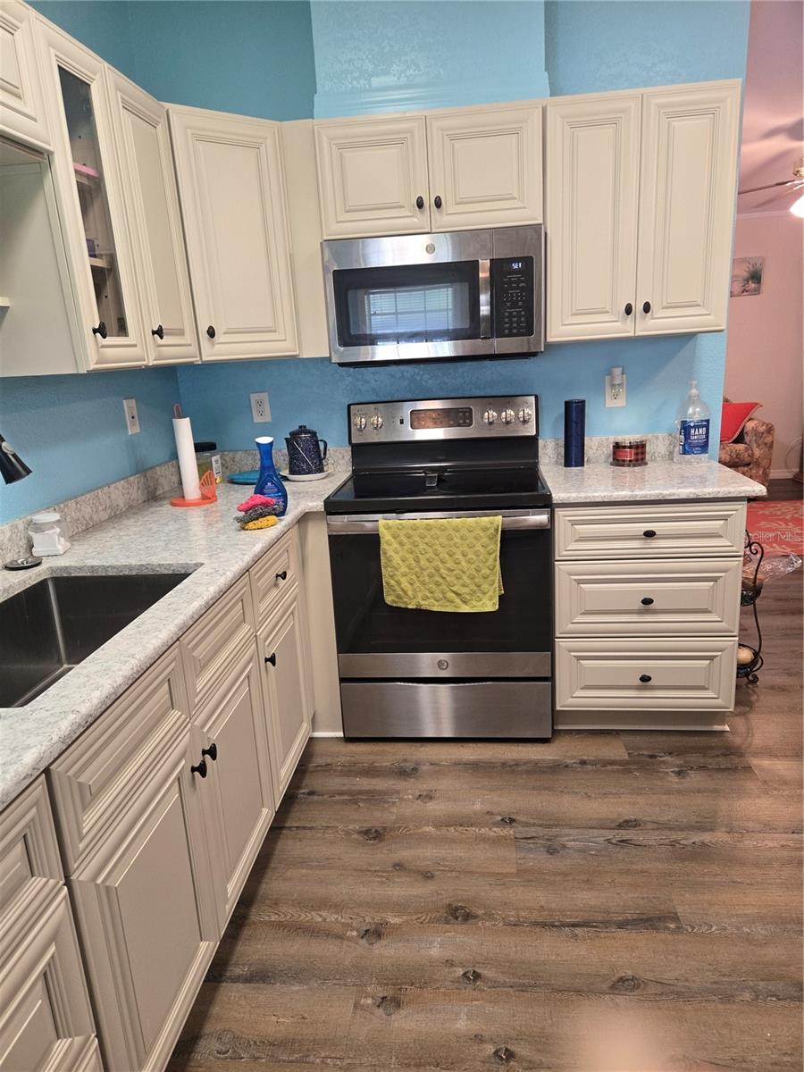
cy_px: 536
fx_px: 712
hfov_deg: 58.9
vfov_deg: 73.9
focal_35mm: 23
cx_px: 402
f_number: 1.8
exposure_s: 1/120
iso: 250
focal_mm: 5.4
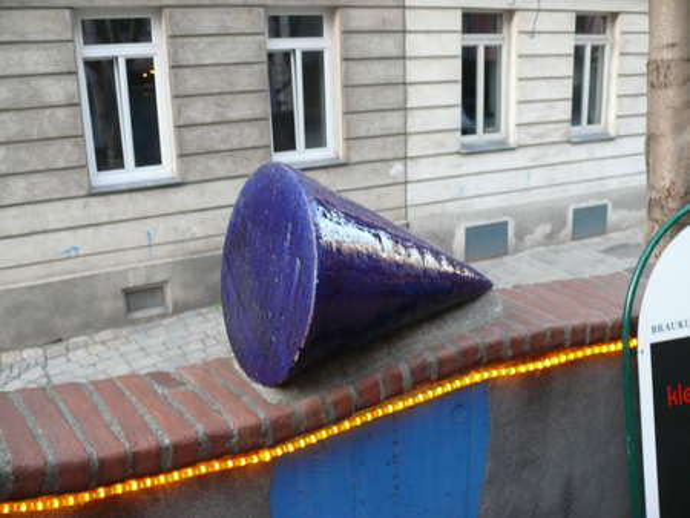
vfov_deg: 40.7
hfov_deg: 52.6
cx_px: 345
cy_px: 259
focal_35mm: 35
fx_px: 698
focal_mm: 7.4
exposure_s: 1/15
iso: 200
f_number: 2.8
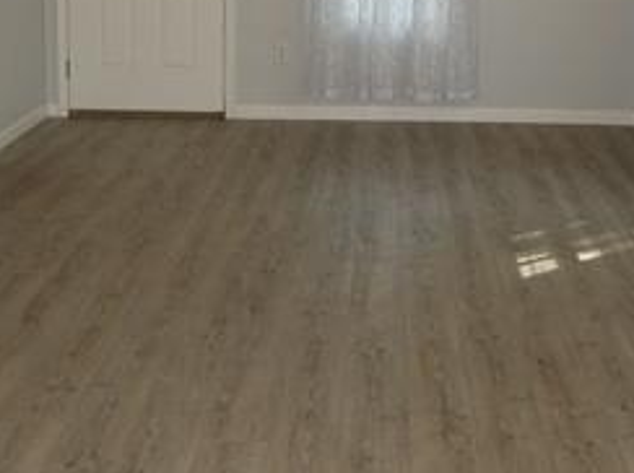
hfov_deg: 30.8
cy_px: 43
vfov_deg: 22.6
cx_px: 351
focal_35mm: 63
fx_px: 1152
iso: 250
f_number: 3.3
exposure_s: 1/60
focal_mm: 4.3
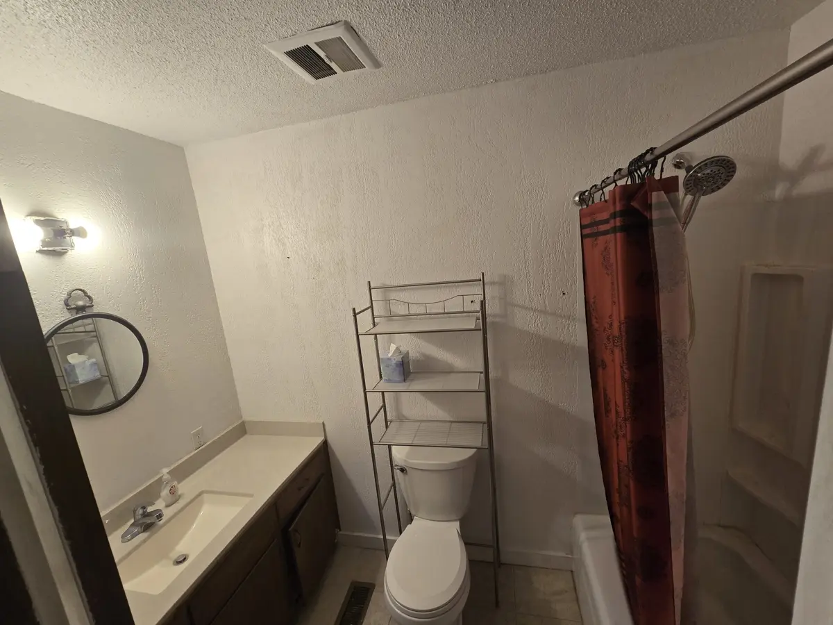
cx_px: 416
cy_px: 312
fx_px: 313
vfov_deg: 89.9
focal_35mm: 13
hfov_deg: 106.2
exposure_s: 1/60
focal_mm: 2.2
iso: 100
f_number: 2.2
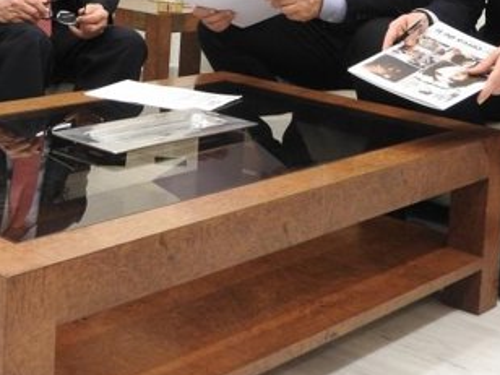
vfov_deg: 19.2
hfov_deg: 26.1
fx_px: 1069
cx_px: 143
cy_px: -28
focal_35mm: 74
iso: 200
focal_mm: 5.9
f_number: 3.6
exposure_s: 1/30
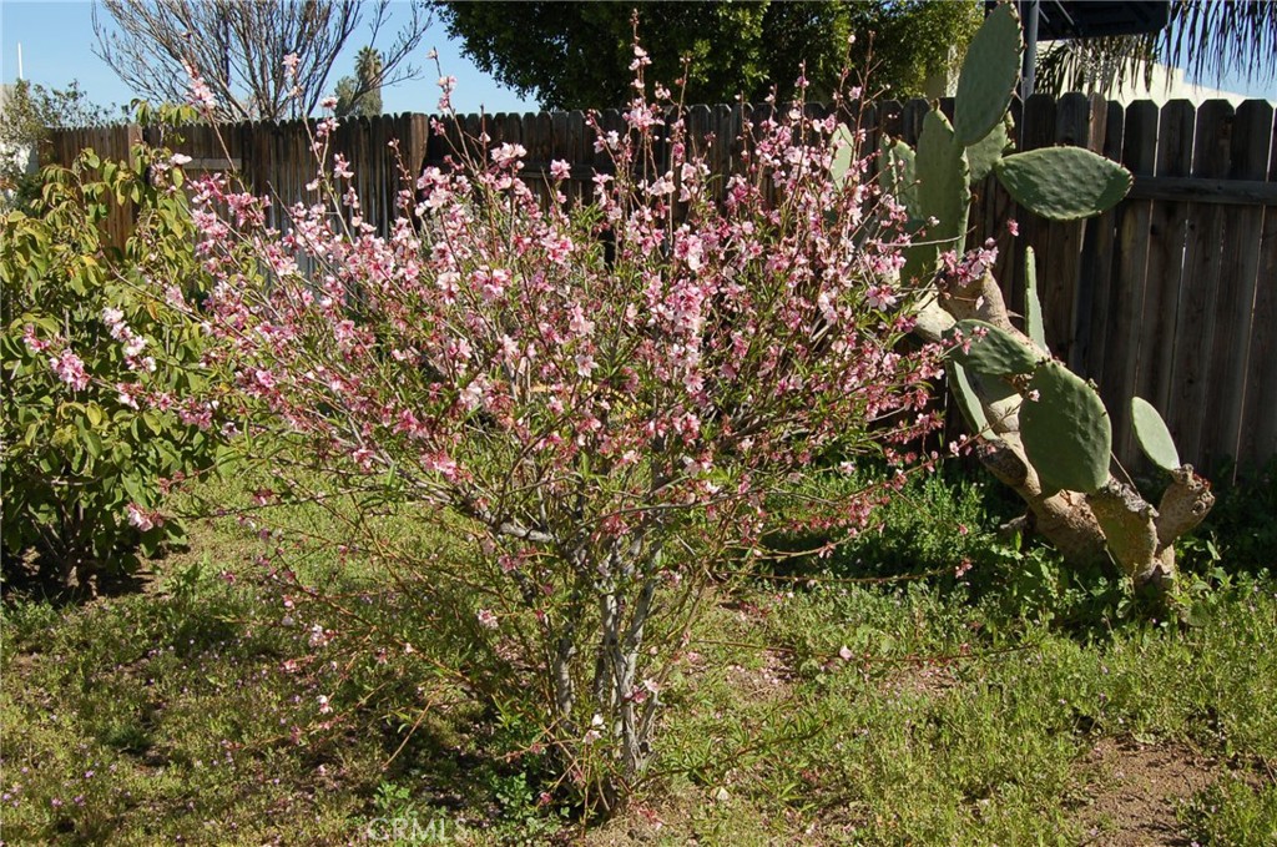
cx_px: 638
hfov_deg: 55.2
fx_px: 1222
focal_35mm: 34
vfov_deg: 38.2
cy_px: 424
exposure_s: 1/250
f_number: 8
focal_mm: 23
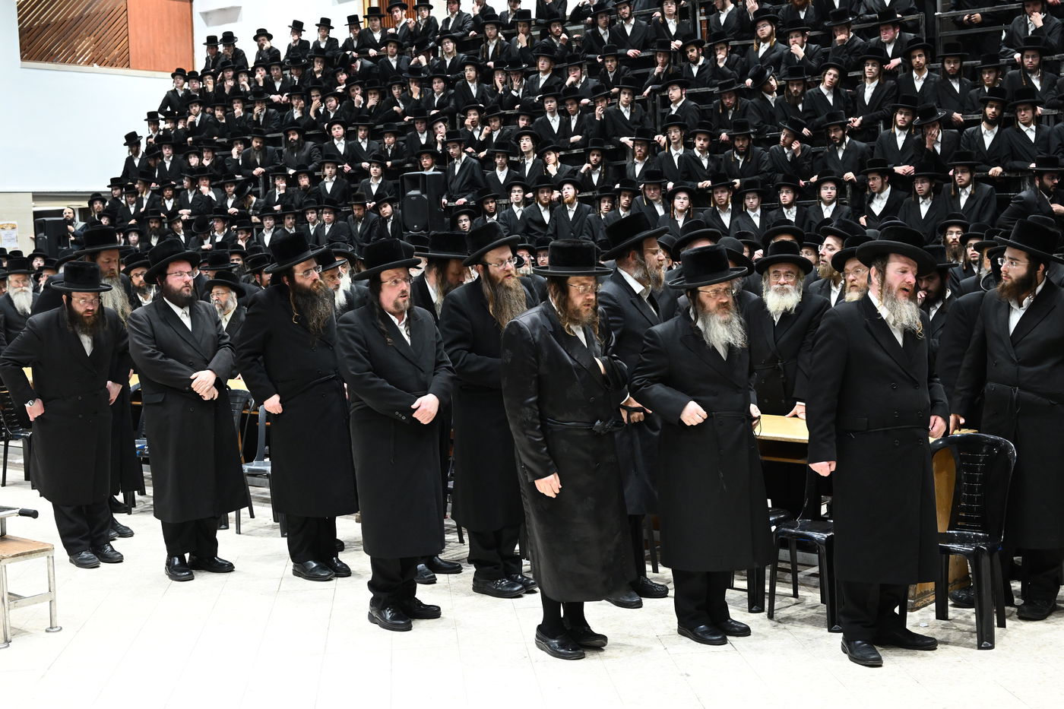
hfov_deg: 42.7
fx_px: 1359
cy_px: 354
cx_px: 532
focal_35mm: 46
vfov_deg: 29.2
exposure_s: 1/100
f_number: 5.6
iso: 4000
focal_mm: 46
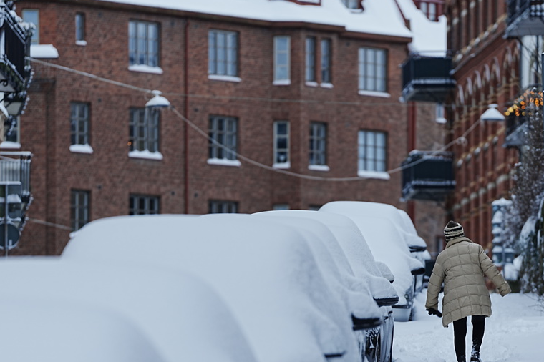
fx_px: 5407
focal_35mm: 358
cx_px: 322
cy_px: 275
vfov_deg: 3.8
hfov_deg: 5.8
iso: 100
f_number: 2.8
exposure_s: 1/60
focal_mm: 200
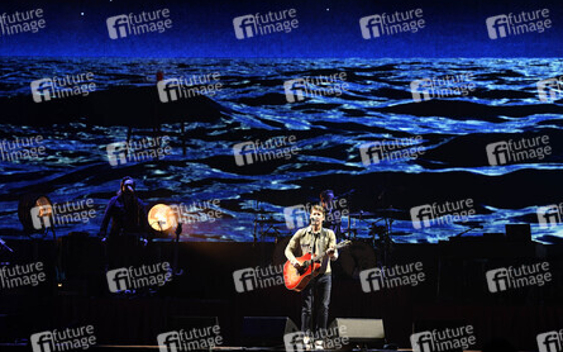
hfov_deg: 22.3
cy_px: 182
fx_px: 1427
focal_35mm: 93
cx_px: 283
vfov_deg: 14.1
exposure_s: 1/320
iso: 1600
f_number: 4
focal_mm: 90
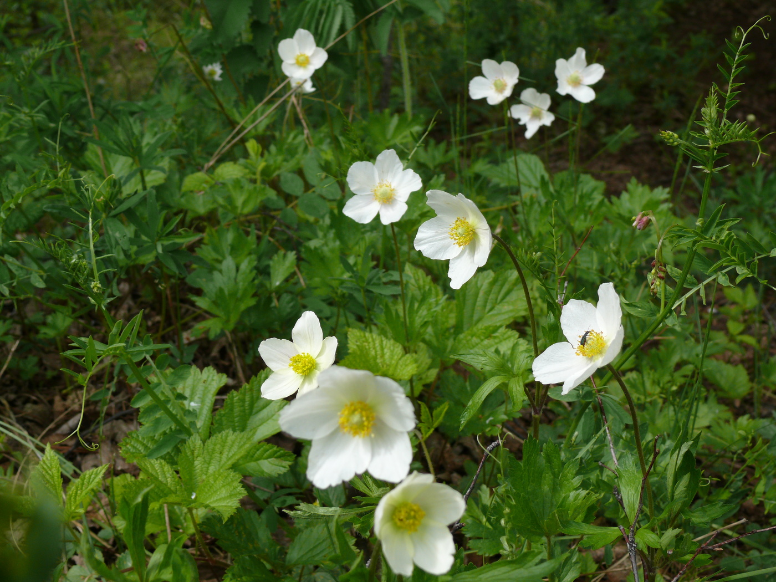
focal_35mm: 58
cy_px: 291
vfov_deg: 25.2
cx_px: 388
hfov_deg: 33.2
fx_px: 1300
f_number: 4.5
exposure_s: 1/250
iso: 100
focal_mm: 12.2
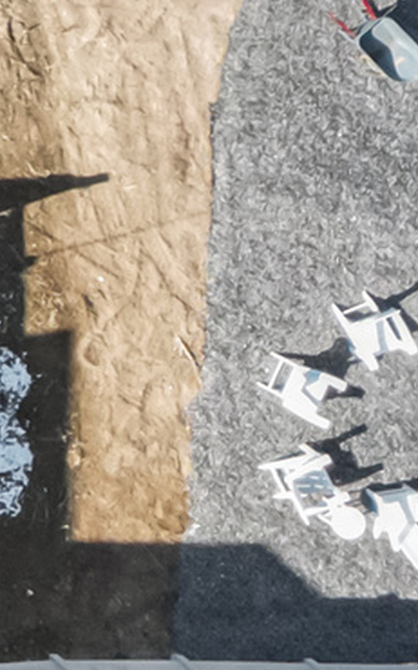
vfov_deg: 12.9
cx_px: -1386
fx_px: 2572
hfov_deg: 6.7
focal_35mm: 141
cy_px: -681
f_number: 1.7
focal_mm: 6.72
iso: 200
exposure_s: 1/2000
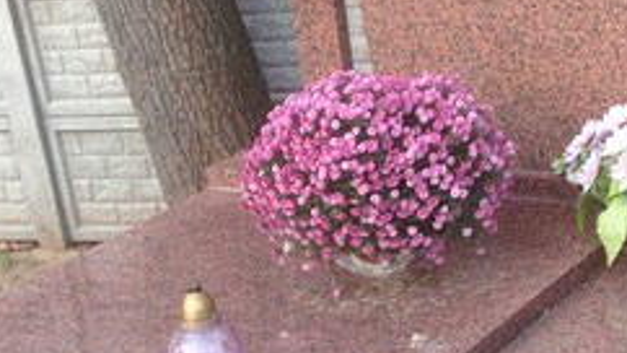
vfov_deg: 12.7
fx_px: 1579
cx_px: 394
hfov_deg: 22.4
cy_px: 298
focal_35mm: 95
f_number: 2.4
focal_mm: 4.12
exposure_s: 1/120
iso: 80
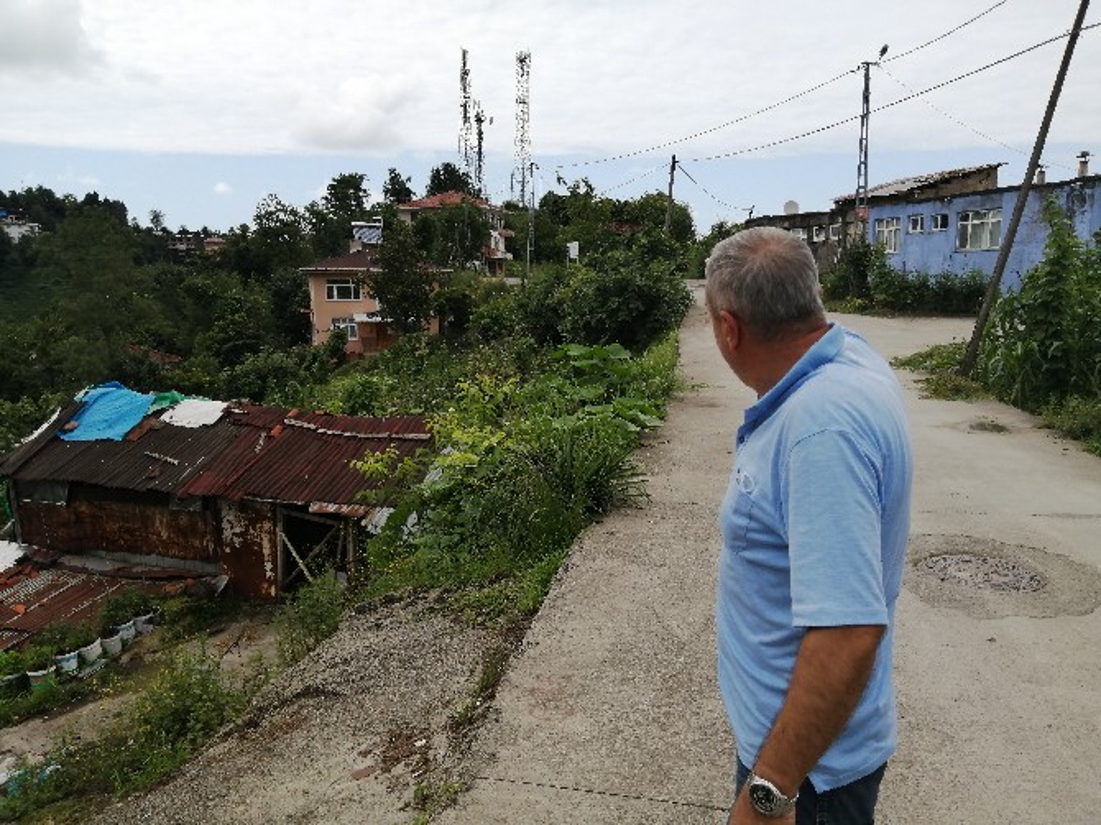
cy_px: 412
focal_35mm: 27
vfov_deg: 51.3
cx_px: 550
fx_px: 858
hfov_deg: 65.3
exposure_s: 1/994
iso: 50
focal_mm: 3.62
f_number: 1.8
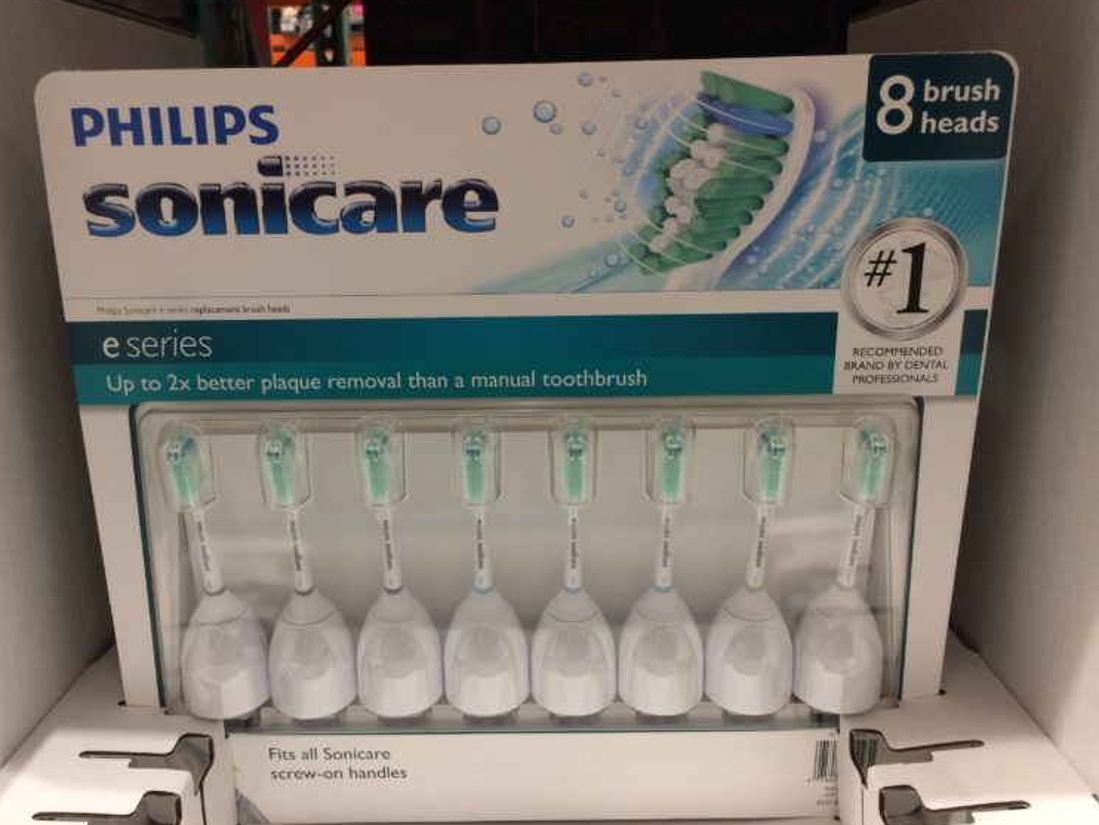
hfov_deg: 59.9
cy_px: 407
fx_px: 953
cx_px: 532
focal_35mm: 30
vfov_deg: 46.8
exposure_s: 1/30
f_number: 2.2
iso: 125
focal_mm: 4.15
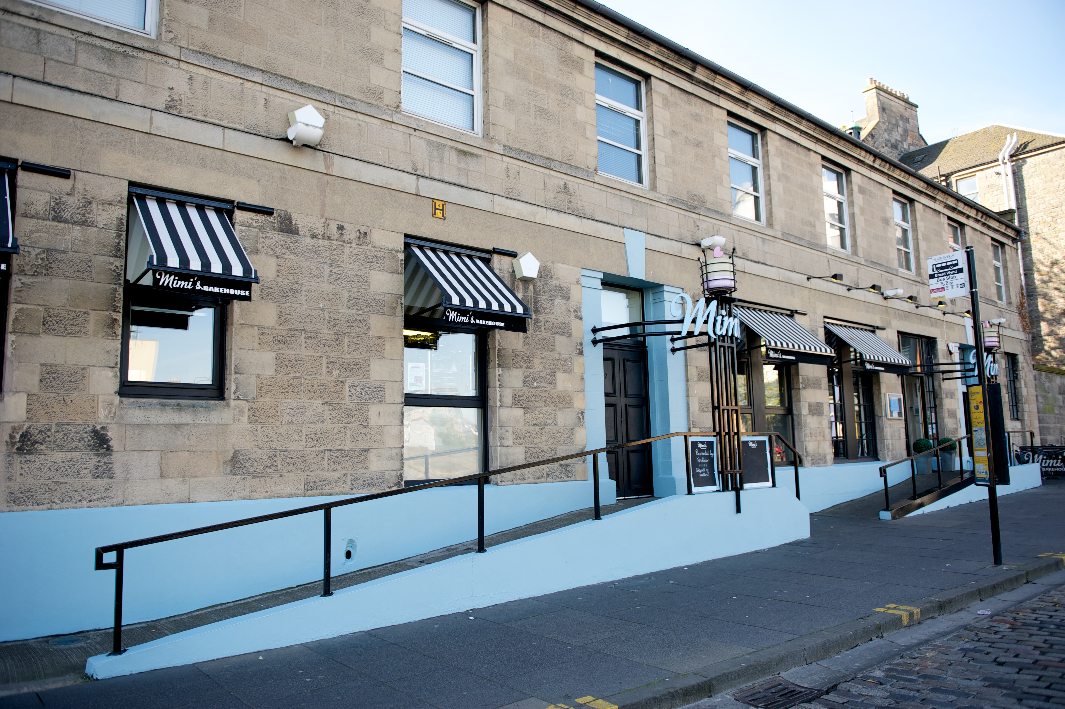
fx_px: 769
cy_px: 354
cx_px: 532
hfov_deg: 69.4
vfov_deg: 49.5
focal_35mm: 26
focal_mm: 26
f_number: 3.2
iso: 250
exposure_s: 1/500
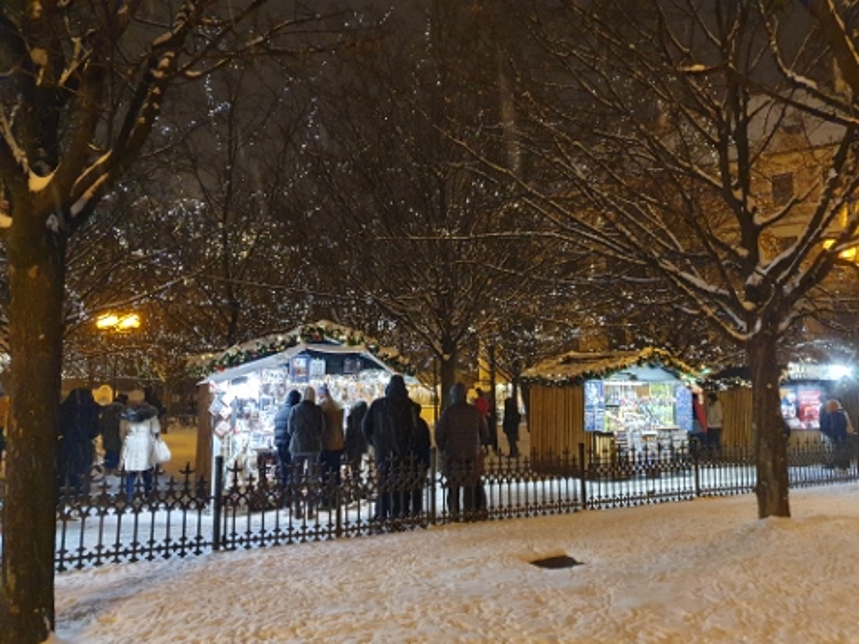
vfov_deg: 53.0
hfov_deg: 67.3
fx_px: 645
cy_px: 322
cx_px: 430
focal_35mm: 26
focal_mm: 4.32
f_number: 1.5
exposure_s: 1/50
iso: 500
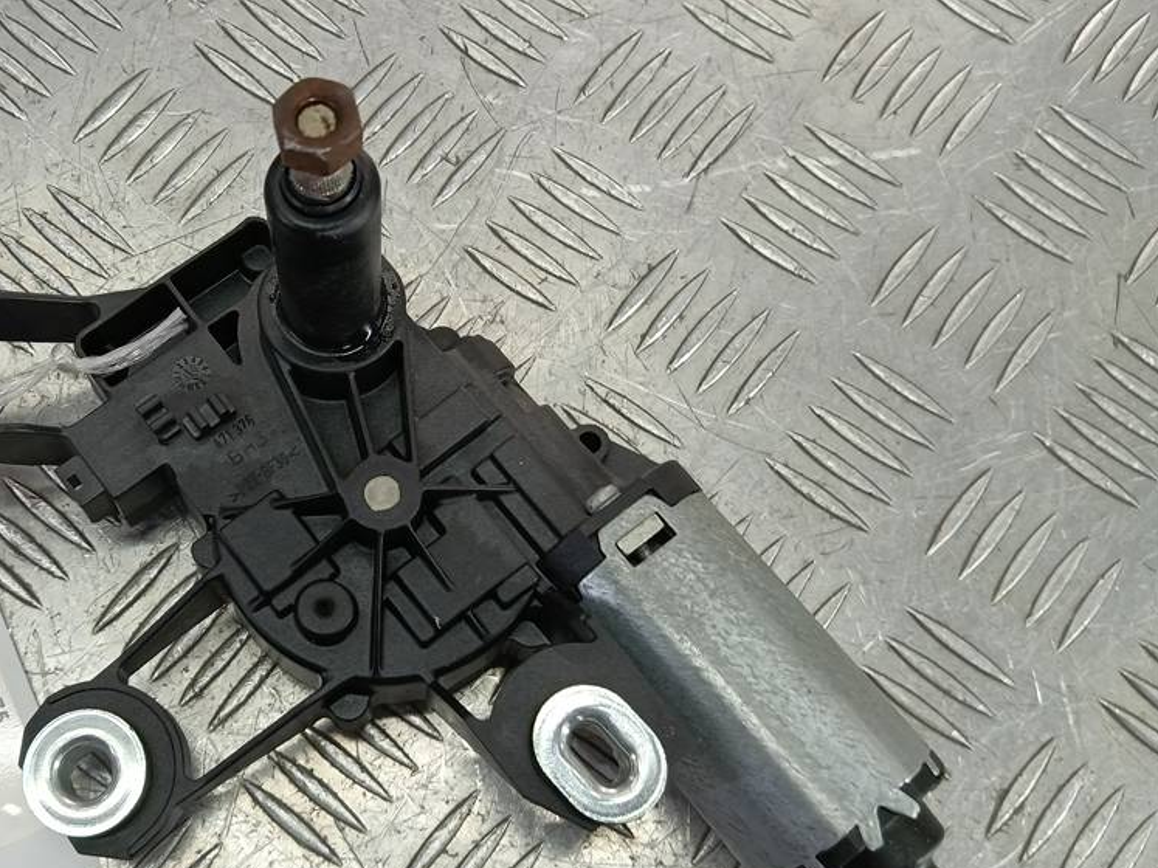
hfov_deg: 49.1
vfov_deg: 38.6
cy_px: 493
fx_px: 1238
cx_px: 369
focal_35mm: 37
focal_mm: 4.11
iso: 78
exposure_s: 1/50
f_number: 1.6
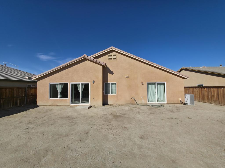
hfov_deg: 106.2
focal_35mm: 13
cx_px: 112
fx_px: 84
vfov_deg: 89.9
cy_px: 84
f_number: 1.9
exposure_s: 1/1989
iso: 20
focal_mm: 2.2
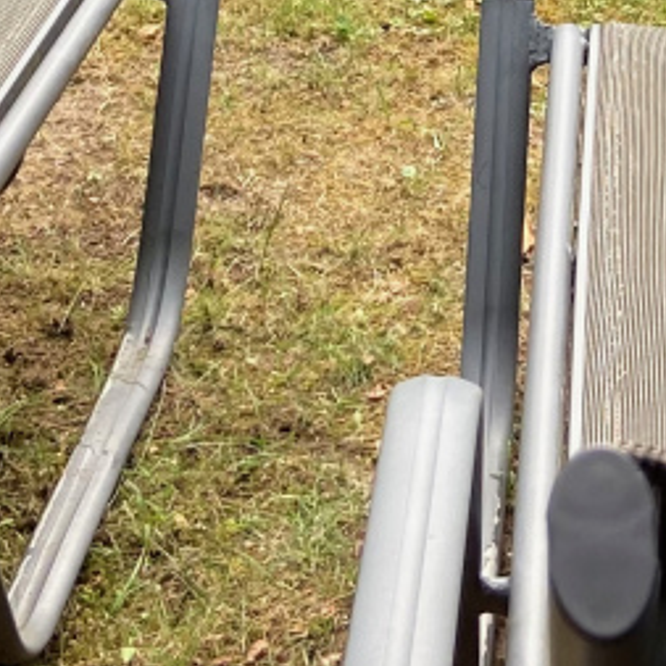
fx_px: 2960
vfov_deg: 11.7
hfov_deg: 12.7
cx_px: 632
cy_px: -596
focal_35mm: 136
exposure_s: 1/146
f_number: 1.8
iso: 32
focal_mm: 4.25
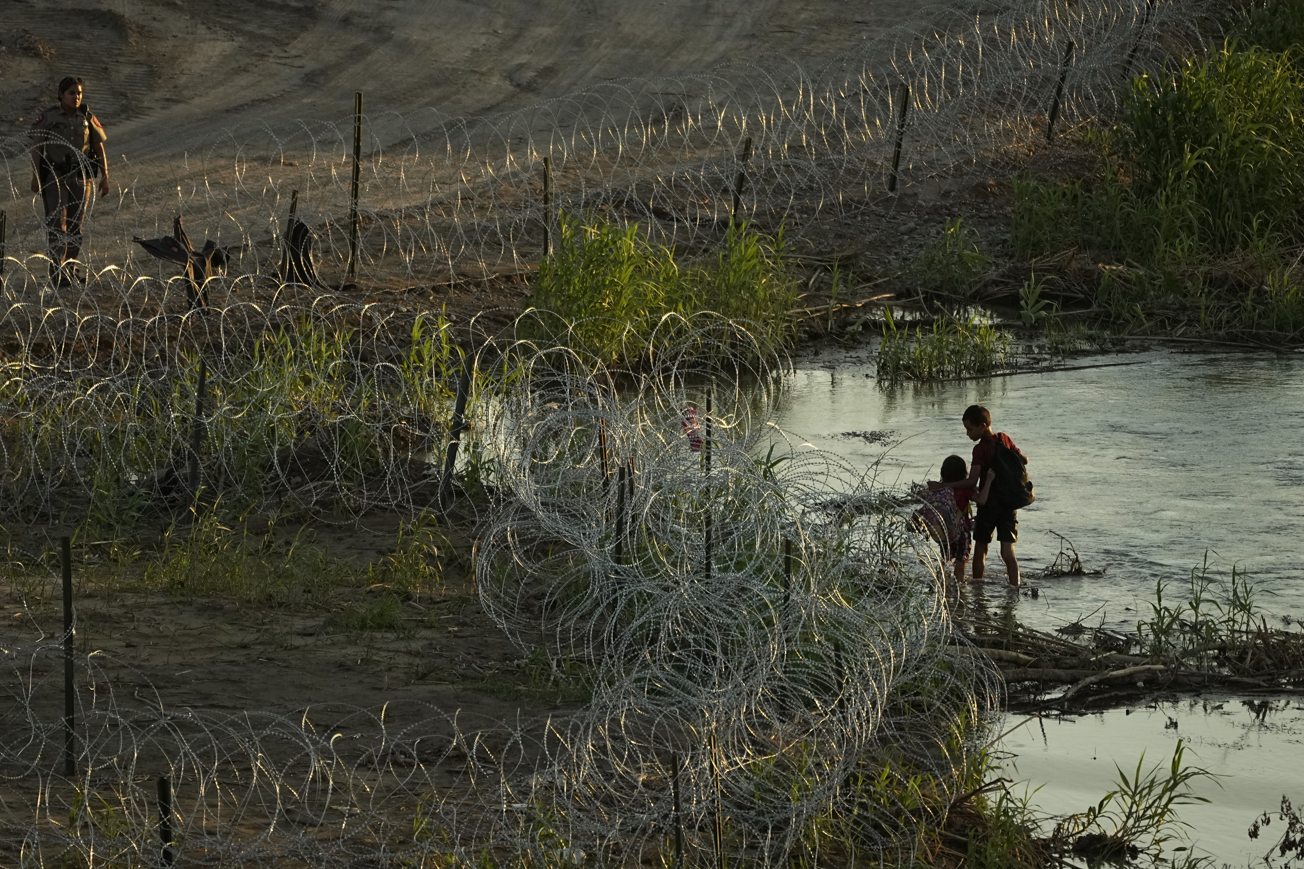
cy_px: 434
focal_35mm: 541
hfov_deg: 3.8
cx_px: 652
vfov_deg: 2.5
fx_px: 19594
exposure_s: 1/1600
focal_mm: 361
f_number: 5.6
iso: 1250
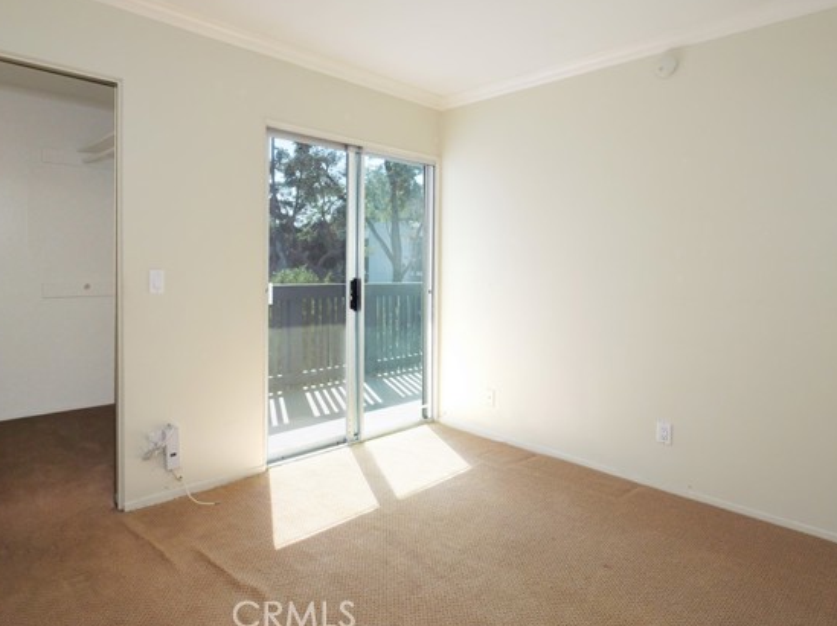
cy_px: 271
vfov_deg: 63.1
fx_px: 507
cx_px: 369
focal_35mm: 21
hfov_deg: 78.7
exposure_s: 1/200
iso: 2000
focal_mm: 9
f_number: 8
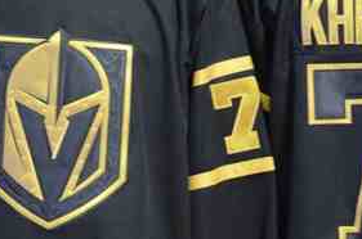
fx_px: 2398
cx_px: 191
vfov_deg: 5.7
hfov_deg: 8.6
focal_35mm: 239
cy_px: 125
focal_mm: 56
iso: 4000
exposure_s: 1/8
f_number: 4.8
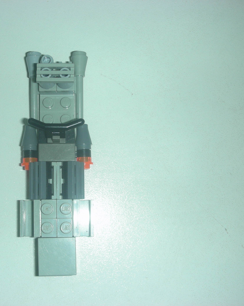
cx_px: 60
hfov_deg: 32.1
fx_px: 415
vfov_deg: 40.3
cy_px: 152
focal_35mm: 46
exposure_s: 1/60.1
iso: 50
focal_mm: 5.8
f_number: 3
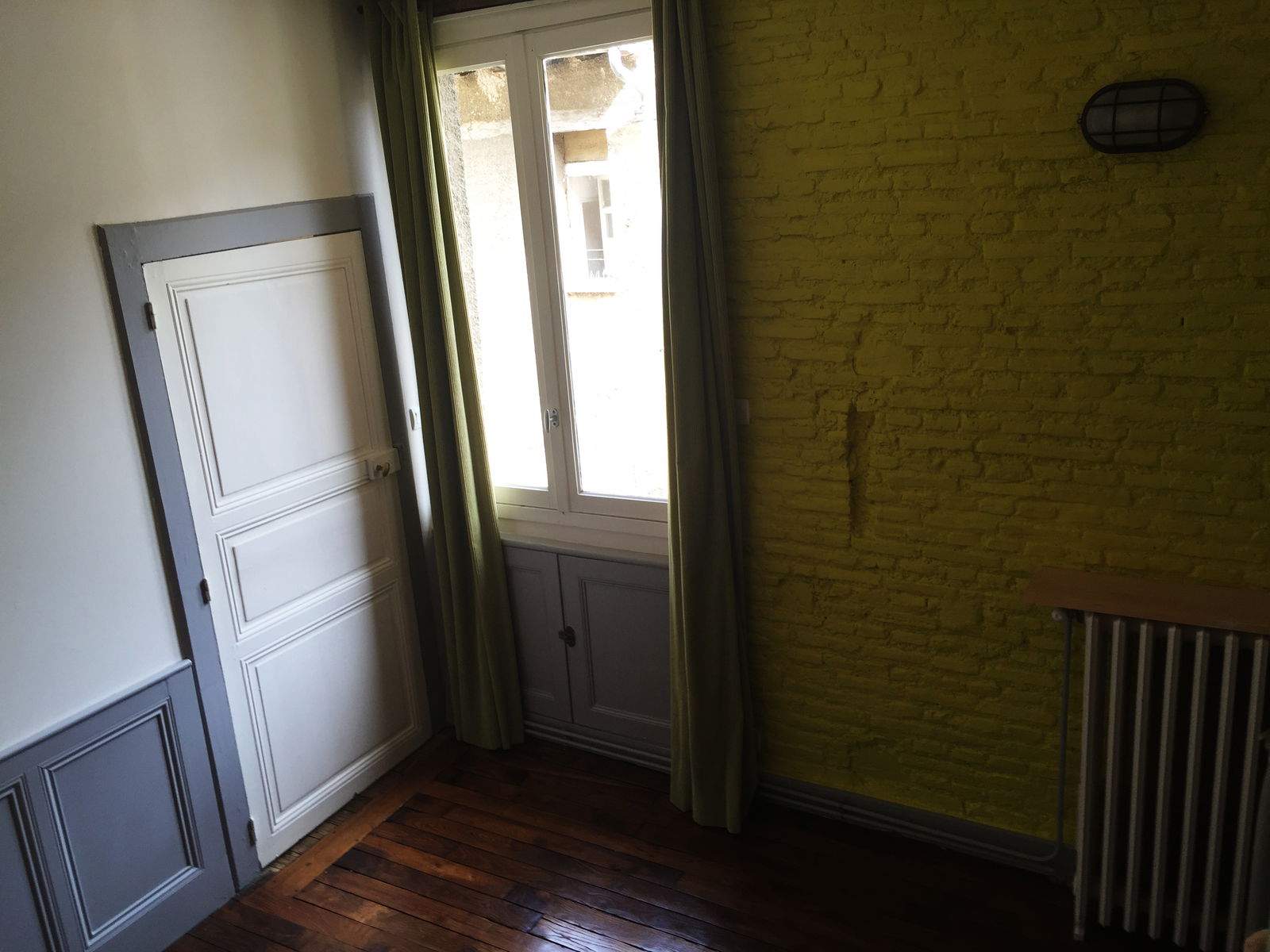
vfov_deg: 48.2
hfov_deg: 61.7
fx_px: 1064
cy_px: 476
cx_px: 635
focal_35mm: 29
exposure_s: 1/50
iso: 32
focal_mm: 4.15
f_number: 2.2
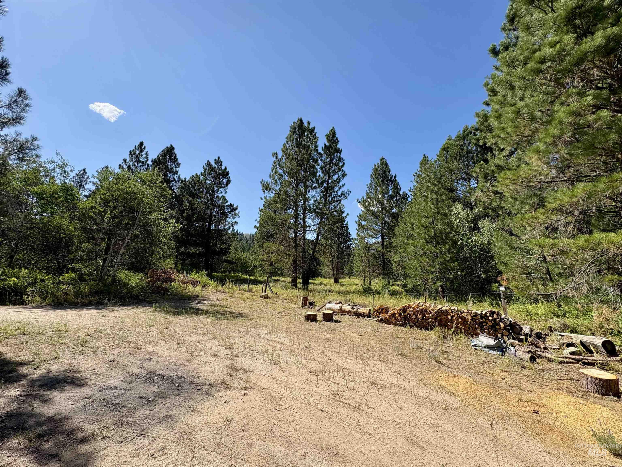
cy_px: 234
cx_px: 311
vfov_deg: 85.7
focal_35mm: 14
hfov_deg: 102.1
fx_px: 252
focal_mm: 2.22
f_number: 2.2
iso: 50
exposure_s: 1/1048
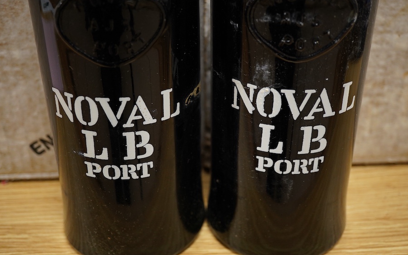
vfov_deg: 28.0
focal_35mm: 46
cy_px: 135
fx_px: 512
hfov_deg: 43.5
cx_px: 204
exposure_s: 1/125
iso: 1250
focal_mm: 30
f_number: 5.6
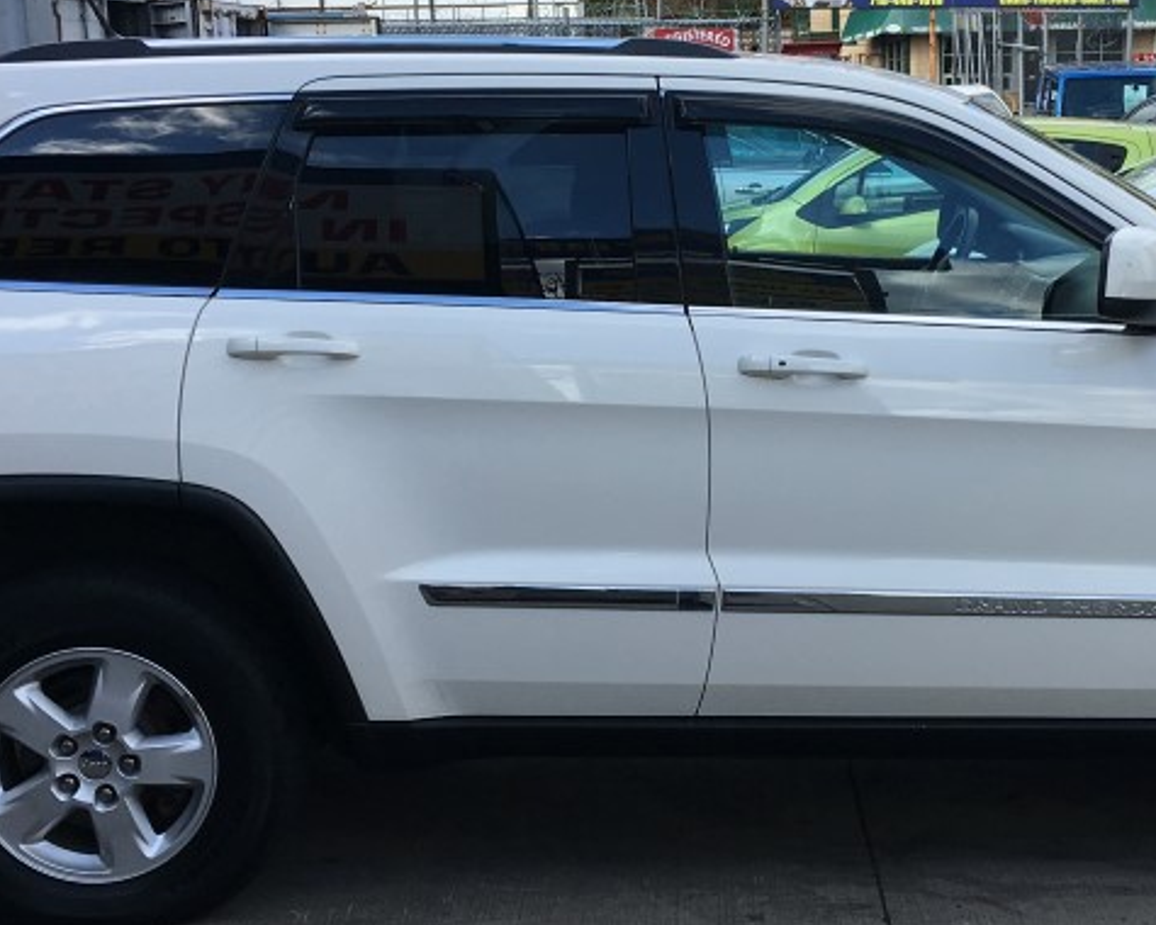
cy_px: 428
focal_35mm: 61
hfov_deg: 30.8
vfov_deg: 25.0
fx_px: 2087
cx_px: 735
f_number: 2.2
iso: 25
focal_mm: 4.15
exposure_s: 1/635
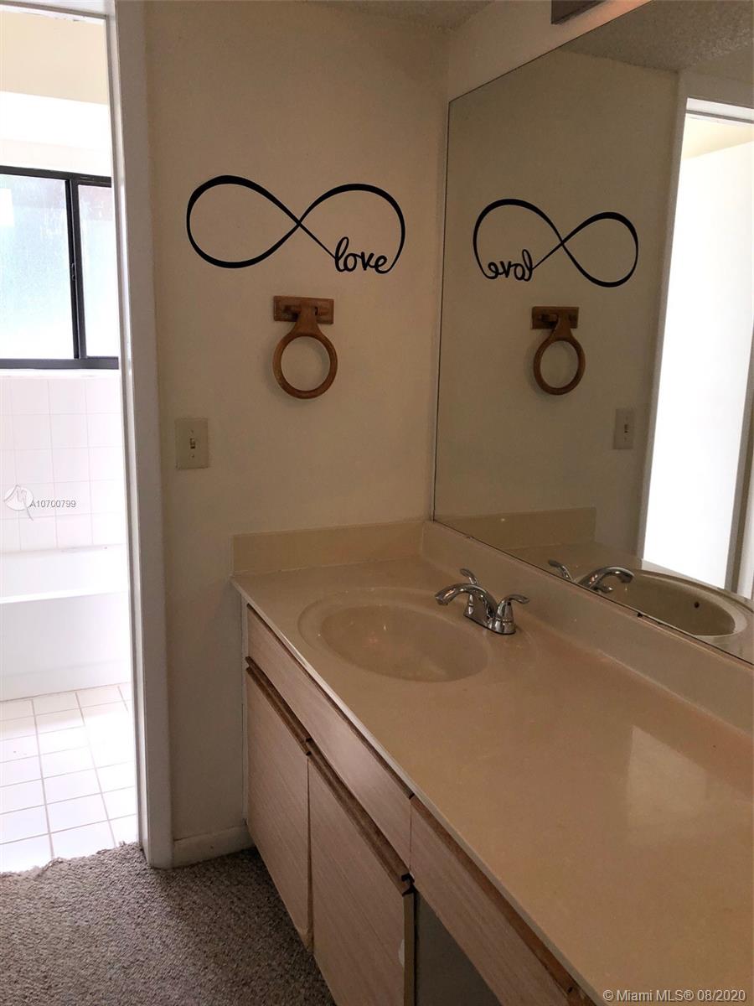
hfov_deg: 49.7
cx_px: 377
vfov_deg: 63.4
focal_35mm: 28
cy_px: 503
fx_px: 813
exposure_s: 1/484
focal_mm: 3.99
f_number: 1.8
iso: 20
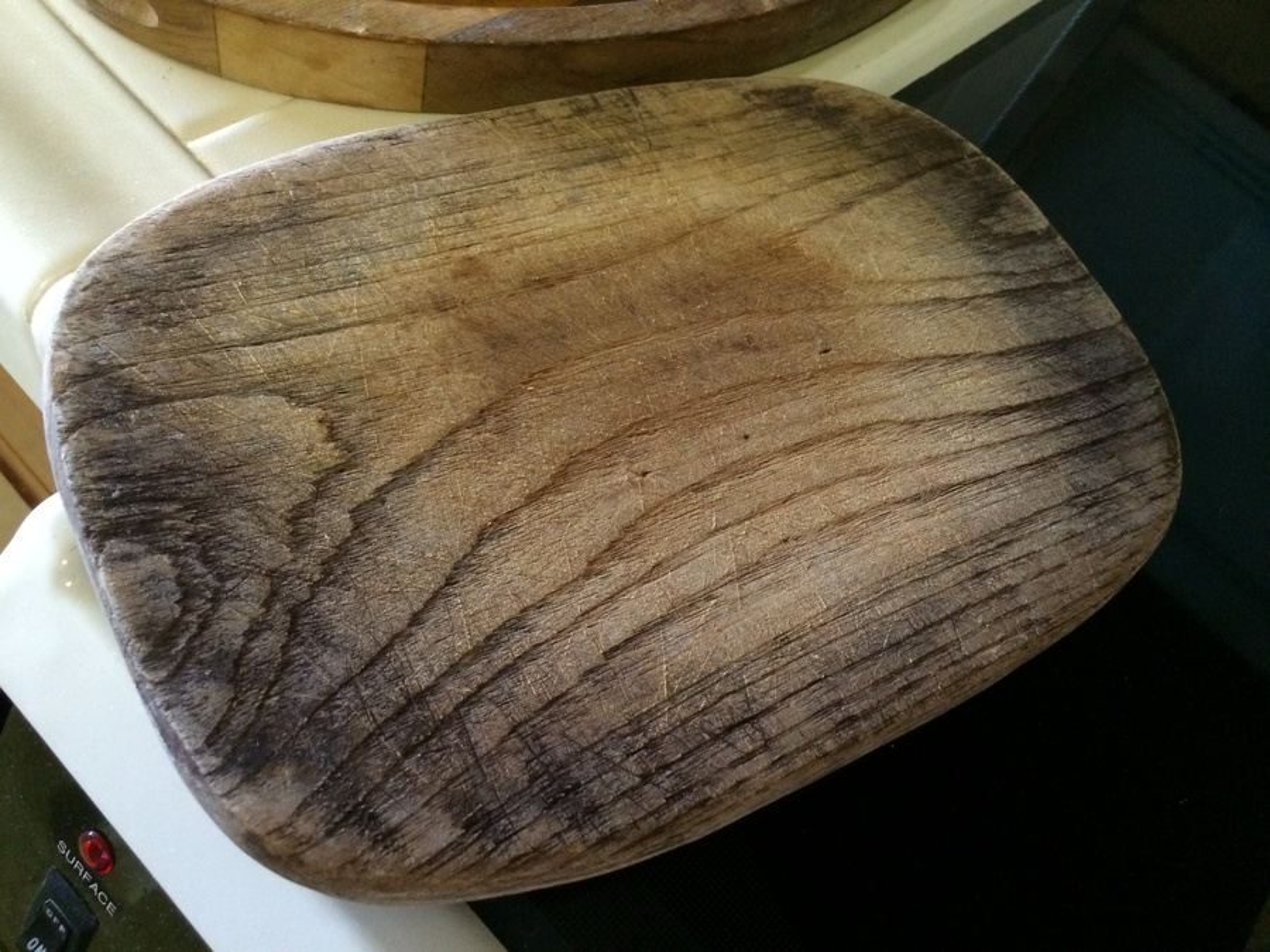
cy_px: 476
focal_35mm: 30
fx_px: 1101
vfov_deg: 46.8
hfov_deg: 60.0
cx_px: 635
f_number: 2.2
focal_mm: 4.12
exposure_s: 1/30
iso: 320
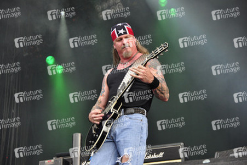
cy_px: 82
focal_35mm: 128
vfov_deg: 10.7
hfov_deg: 16.1
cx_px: 124
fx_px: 874
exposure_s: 1/500
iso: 640
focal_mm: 85
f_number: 5.6
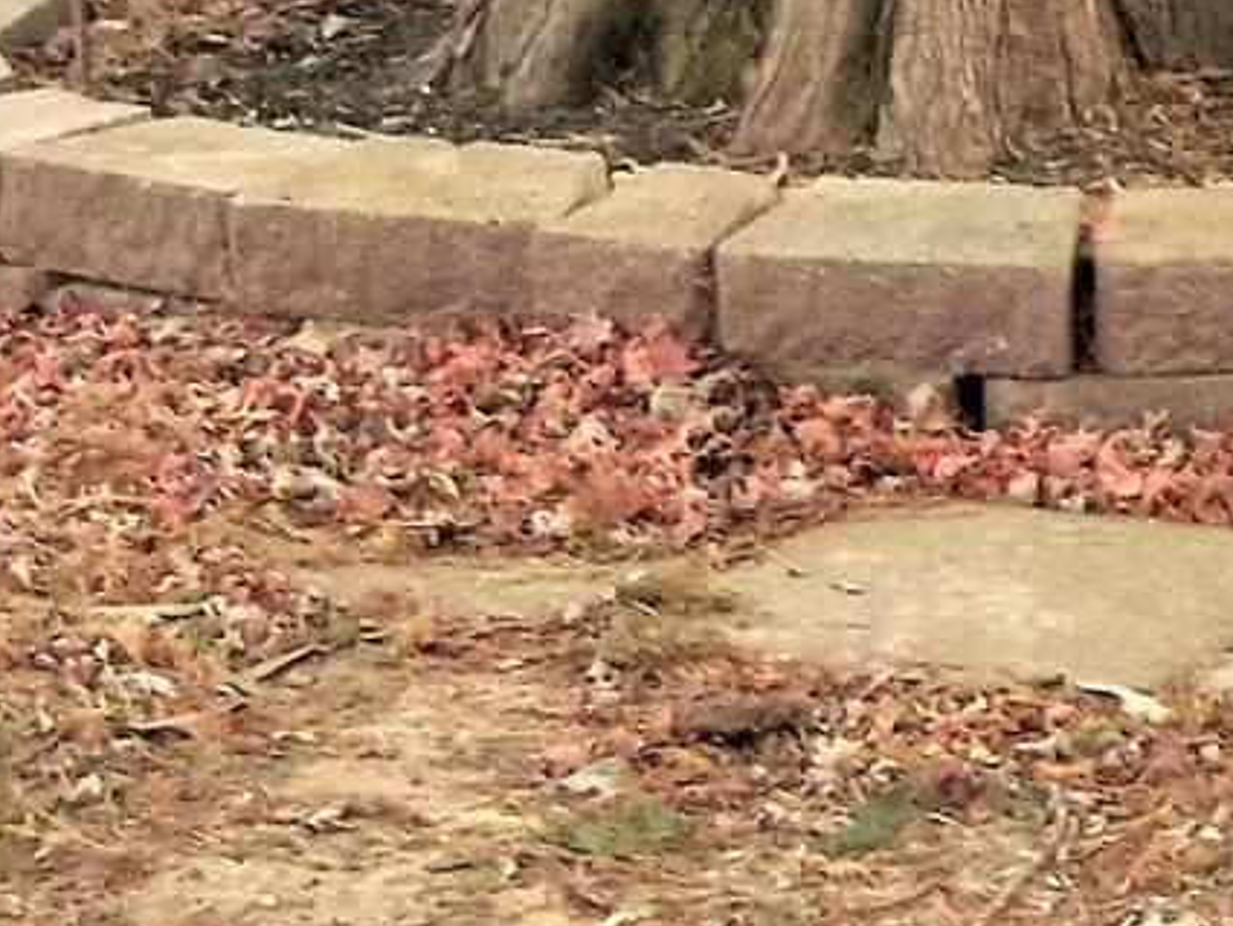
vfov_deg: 7.6
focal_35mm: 188
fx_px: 6698
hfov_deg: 10.0
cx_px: 2193
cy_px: -801
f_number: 3.2
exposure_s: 1/200
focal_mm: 7.1
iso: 80
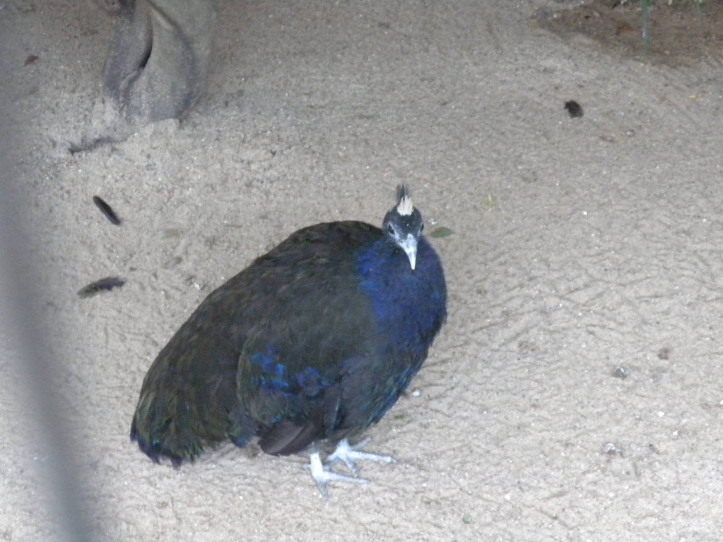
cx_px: 362
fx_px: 1504
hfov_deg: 27.0
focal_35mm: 72
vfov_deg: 20.4
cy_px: 271
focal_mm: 12.7
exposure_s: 1/42.6
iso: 800
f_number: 5
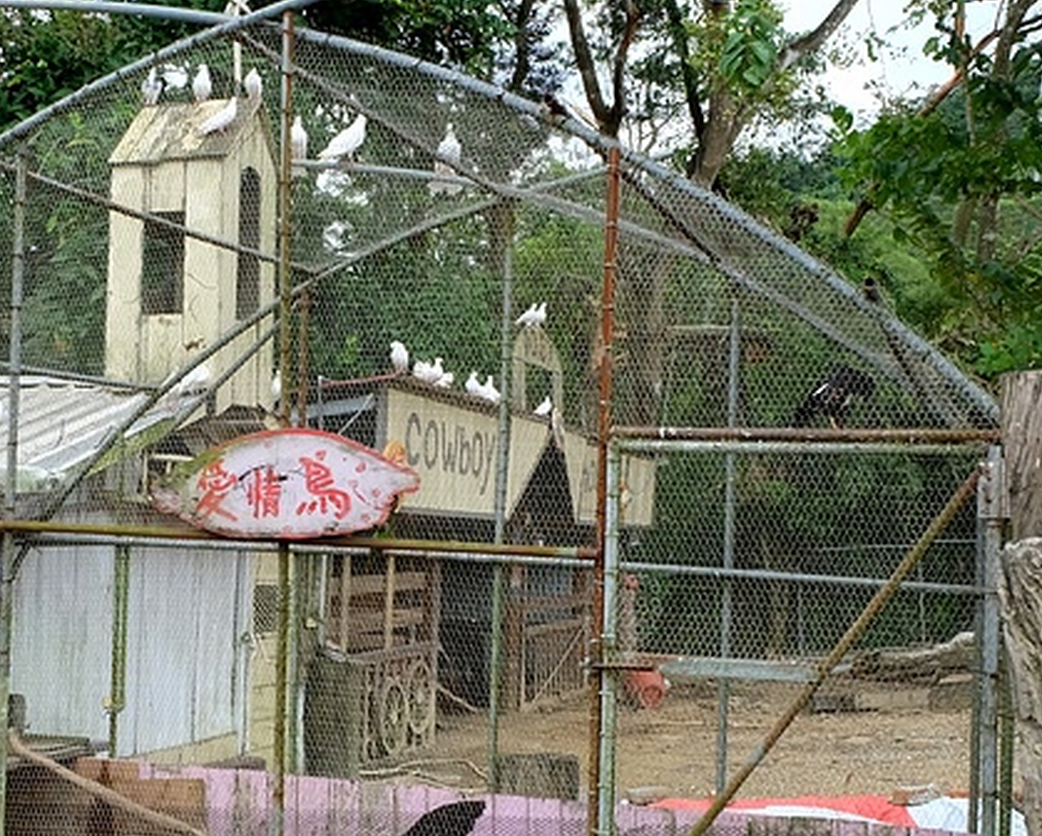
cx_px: 380
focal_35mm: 55
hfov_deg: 33.9
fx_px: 1698
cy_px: 474
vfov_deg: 27.6
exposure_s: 1/240
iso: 400
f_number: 7.1
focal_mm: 16
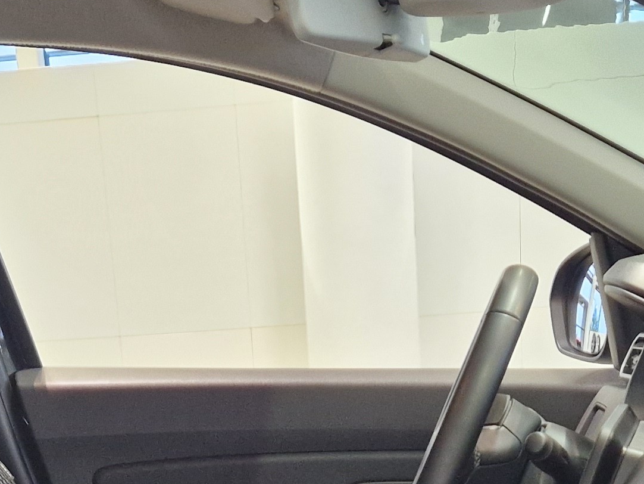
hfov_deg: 23.0
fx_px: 1582
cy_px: 782
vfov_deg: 15.6
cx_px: 286
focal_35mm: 85
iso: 400
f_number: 1.8
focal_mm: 5.4
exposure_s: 1/100
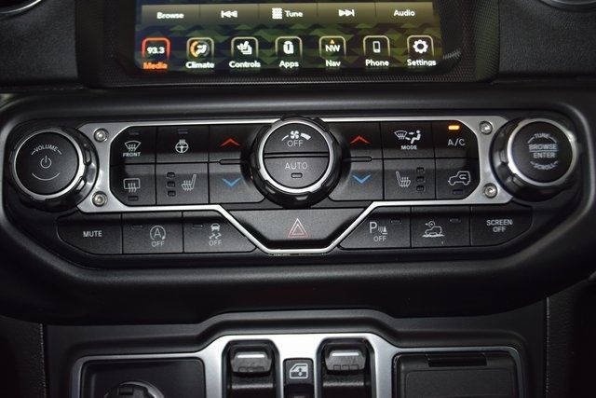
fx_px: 745
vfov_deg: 29.9
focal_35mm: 45
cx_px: 298
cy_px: 199
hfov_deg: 43.6
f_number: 4.5
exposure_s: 1/30
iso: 560
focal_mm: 30
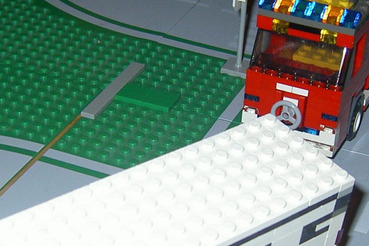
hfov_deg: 21.2
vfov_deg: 14.3
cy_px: 136
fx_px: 984
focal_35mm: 96
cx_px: 189
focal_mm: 5.6
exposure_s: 1/60
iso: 100
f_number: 2.8
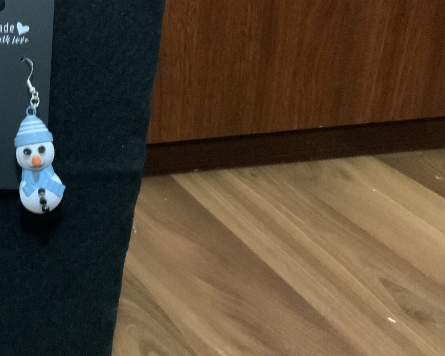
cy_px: 250
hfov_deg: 26.3
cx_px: -56
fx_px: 869
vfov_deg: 23.0
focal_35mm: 66
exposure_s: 1/20
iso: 500
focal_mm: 3
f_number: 1.8
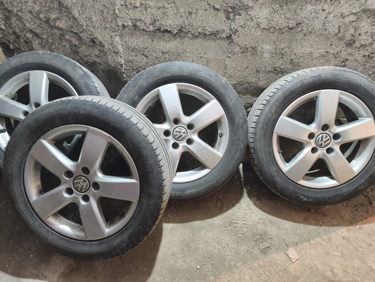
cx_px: 181
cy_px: 145
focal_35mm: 24
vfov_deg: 56.8
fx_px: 260
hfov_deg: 71.6
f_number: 1.65
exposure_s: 1/25
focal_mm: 6.14
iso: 1600
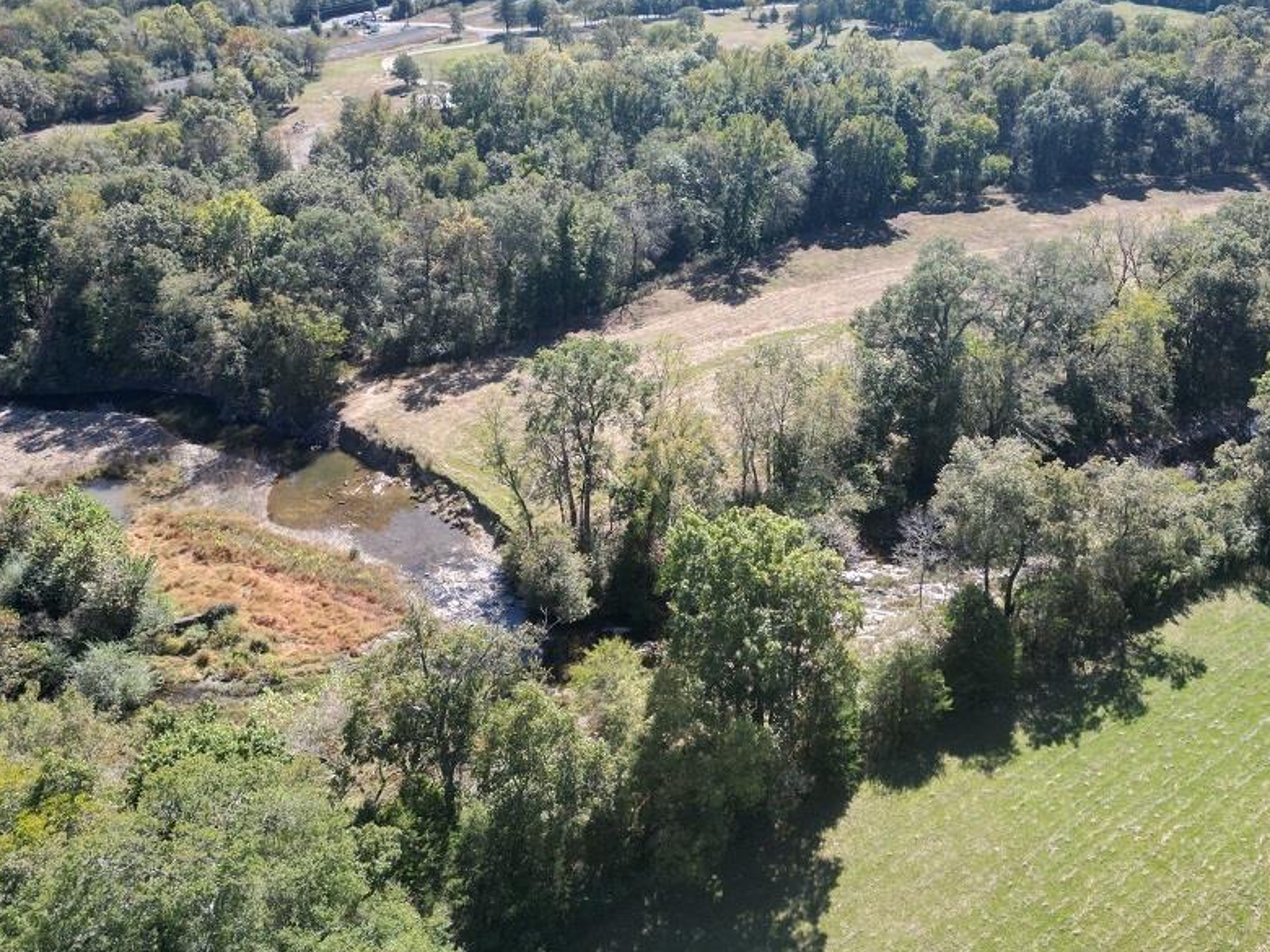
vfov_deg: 45.0
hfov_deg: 57.8
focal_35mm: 31
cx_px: 775
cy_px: 347
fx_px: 1137
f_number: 1.7
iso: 150
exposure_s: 1/2000
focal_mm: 6.72
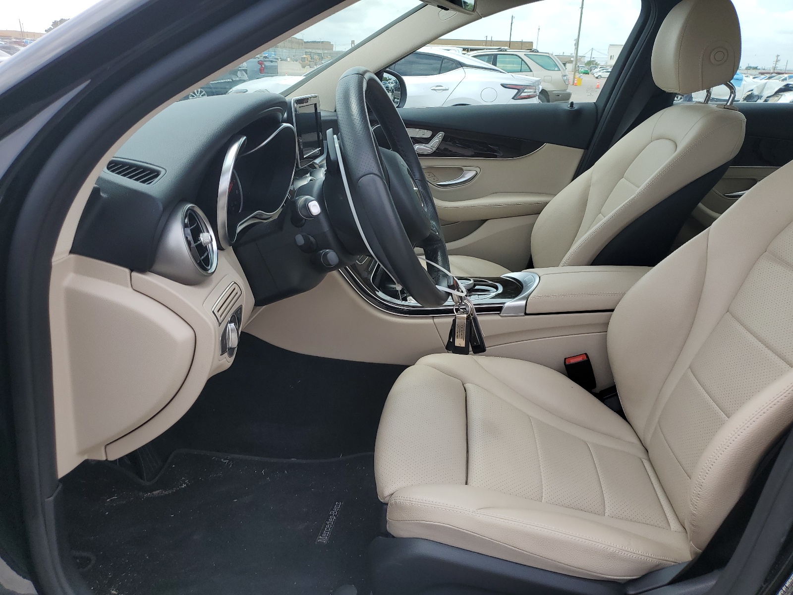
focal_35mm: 26
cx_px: 396
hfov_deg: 67.3
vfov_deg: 53.1
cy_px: 298
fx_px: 596
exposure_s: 1/1429
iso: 50
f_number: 1.5
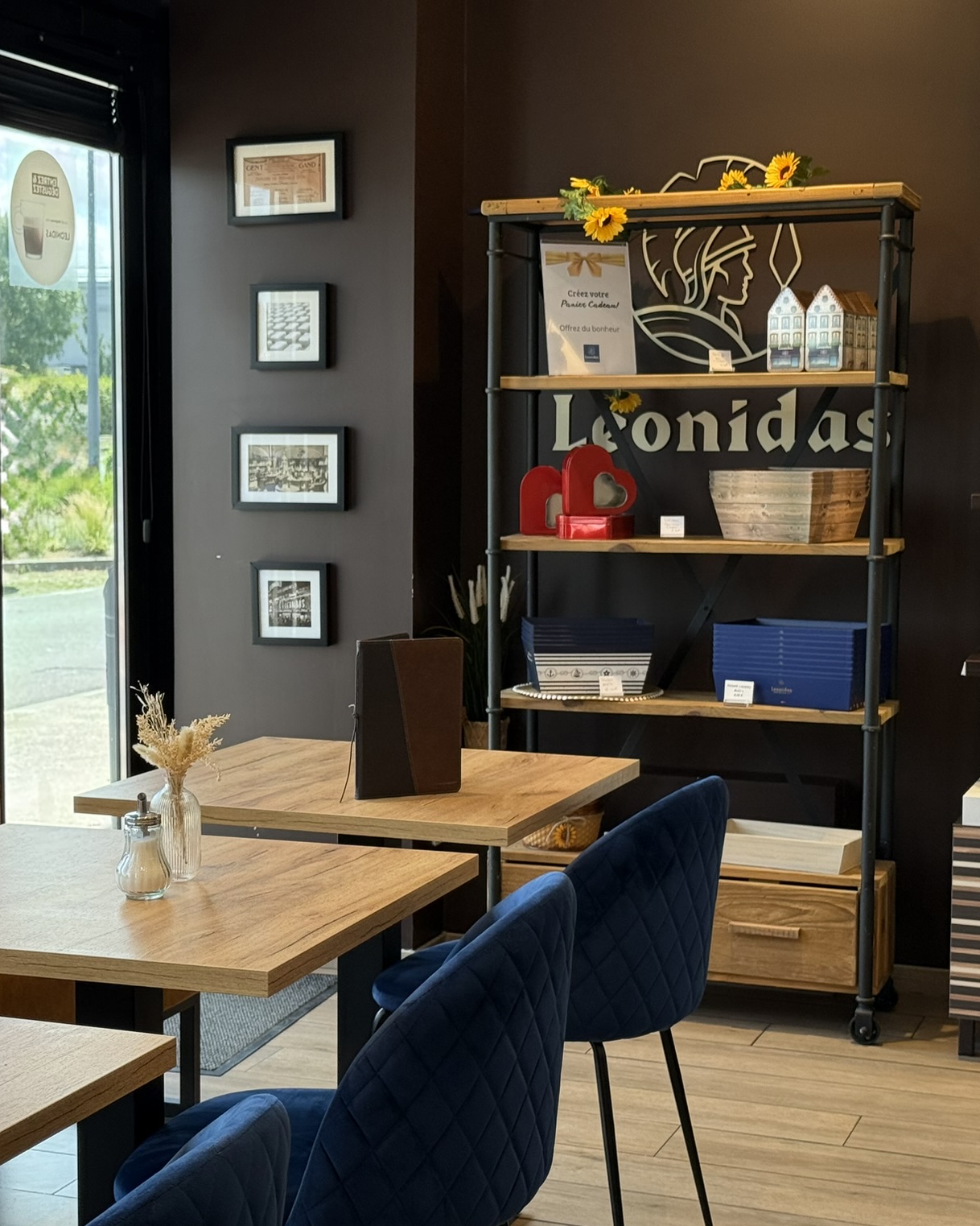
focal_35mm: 63
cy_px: 617
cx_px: 355
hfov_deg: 24.1
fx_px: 2285
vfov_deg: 30.0
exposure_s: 1/160
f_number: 1.78
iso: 64
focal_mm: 6.76
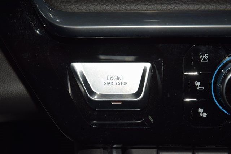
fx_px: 674
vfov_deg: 13.0
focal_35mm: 105
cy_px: 77
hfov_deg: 19.5
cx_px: 116
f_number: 8
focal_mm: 70
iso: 100
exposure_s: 1/125
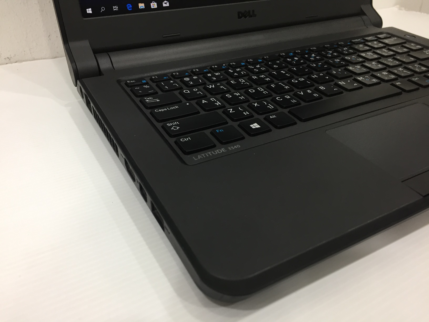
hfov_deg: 61.7
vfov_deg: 48.2
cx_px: 214
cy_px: 161
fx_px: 359
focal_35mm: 29
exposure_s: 1/33
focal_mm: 4.15
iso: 125
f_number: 2.2
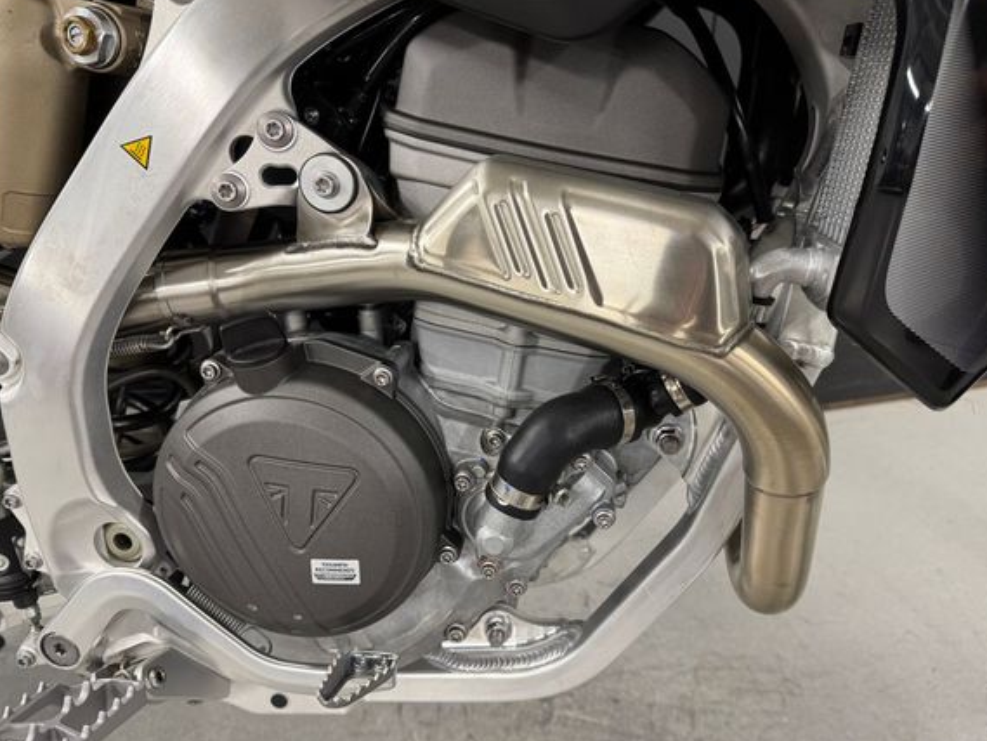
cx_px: 513
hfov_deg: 65.3
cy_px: 373
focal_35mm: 27
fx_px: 770
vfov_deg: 51.4
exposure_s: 1/50
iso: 160
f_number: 1.78
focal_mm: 6.76
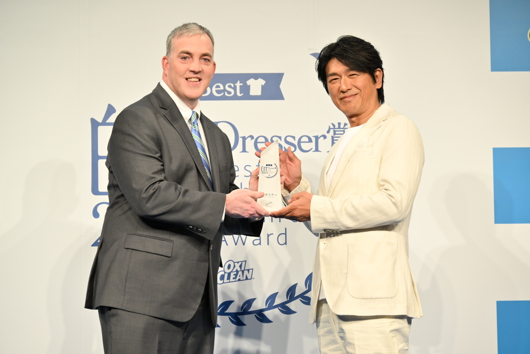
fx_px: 2061
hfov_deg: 14.7
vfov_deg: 9.8
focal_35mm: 140
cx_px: 265
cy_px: 177
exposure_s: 1/200
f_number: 6.3
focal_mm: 140
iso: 1600
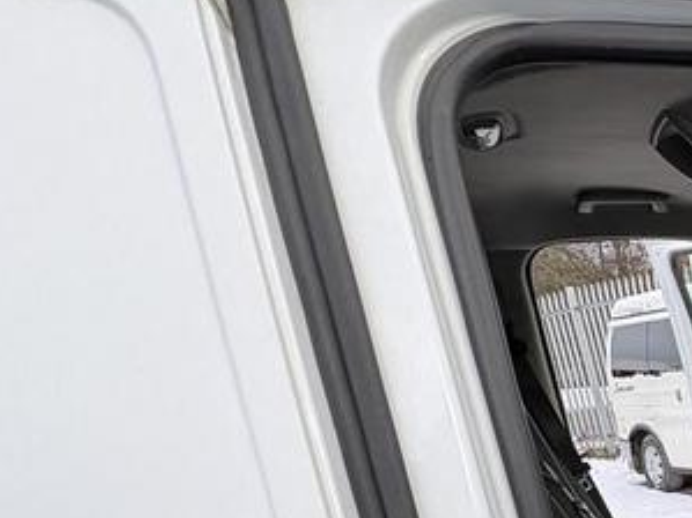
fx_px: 839
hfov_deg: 30.6
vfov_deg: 31.5
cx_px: 977
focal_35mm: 42
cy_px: 527
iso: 64
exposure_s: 1/192
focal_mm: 2.22
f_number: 2.2
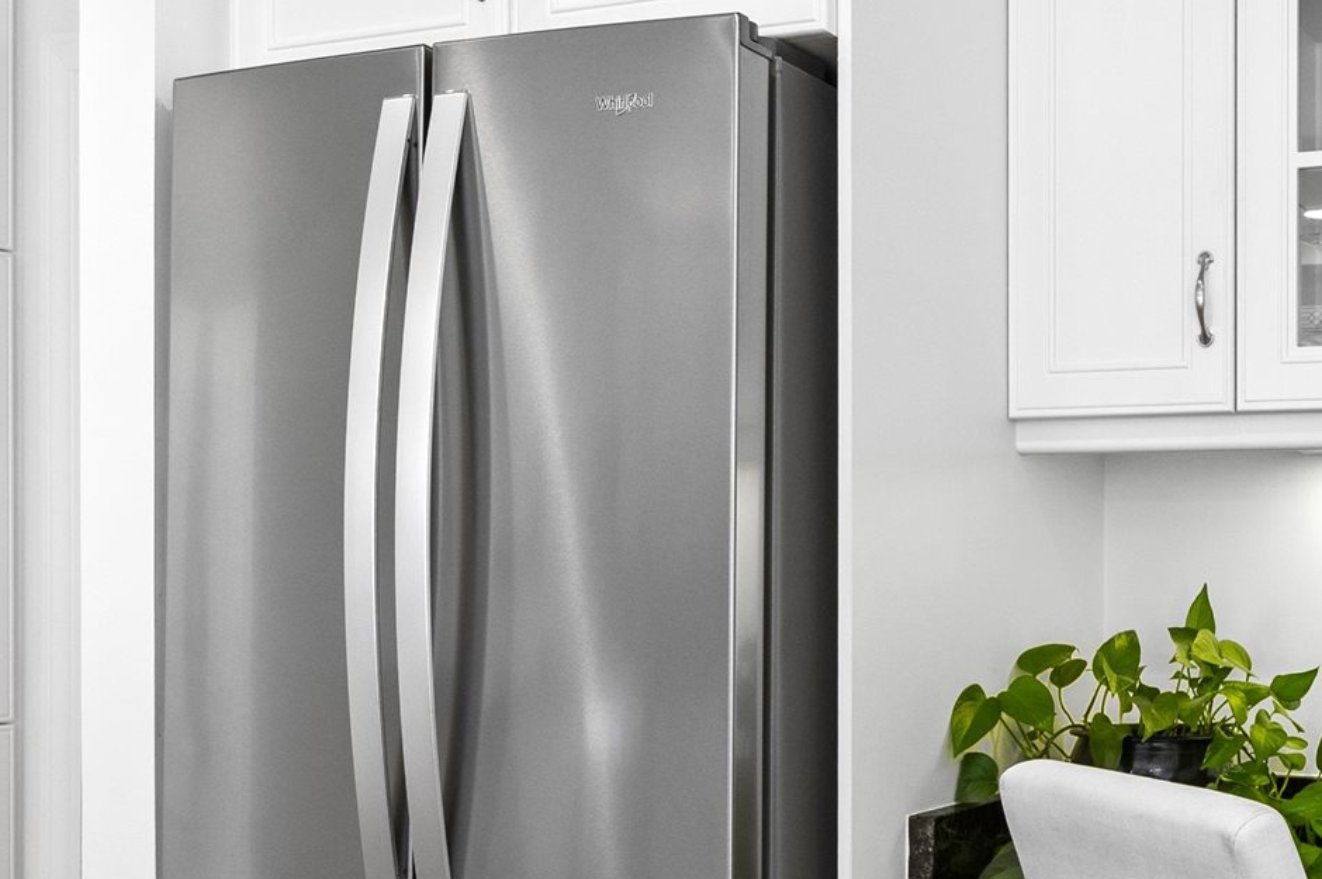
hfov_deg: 37.5
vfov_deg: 27.3
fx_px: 1798
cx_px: 1212
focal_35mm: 49
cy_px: 591
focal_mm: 15
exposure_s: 1.6
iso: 250
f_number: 7.1
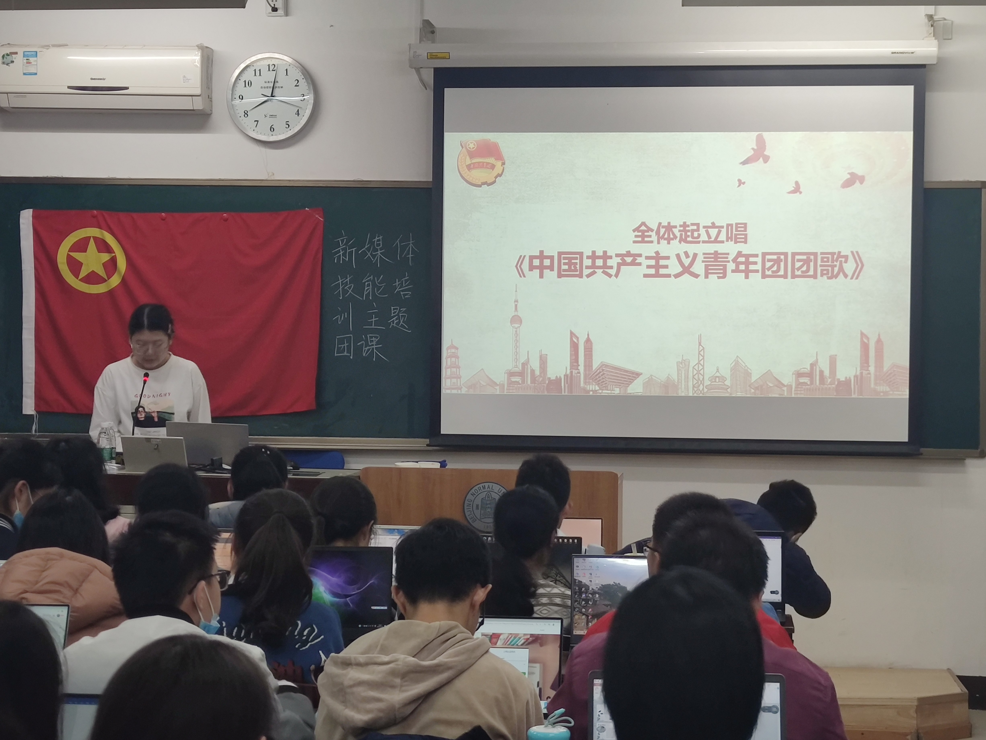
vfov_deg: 23.6
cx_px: 493
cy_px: 370
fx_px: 1766
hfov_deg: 31.2
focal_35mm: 62
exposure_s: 1/100
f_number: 1.69
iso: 143
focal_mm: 6.72
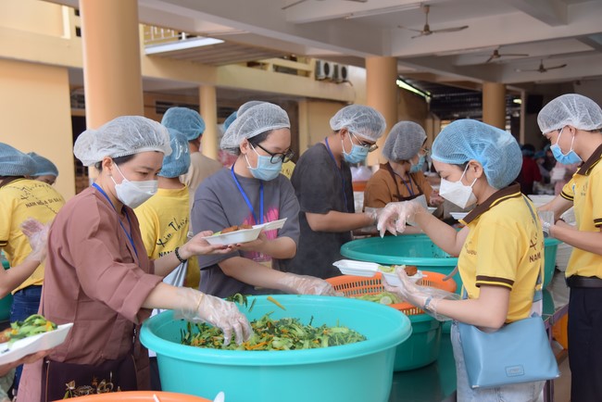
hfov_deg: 44.5
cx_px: 301
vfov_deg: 30.5
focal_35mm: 44
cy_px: 201
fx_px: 736
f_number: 5
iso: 320
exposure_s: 1/160
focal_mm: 44
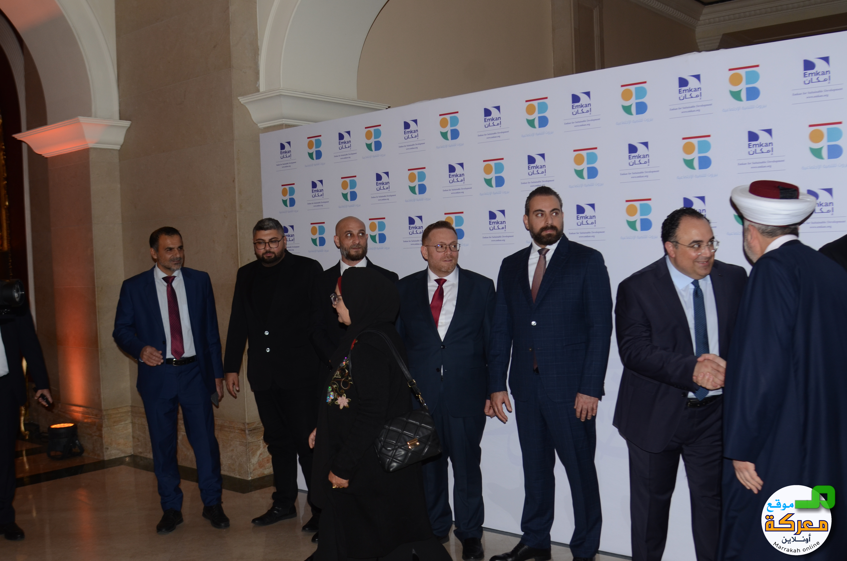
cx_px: 424
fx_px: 845
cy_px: 280
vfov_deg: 36.7
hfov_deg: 53.2
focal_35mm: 36
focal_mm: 24
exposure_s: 1/250
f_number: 4.5
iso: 250
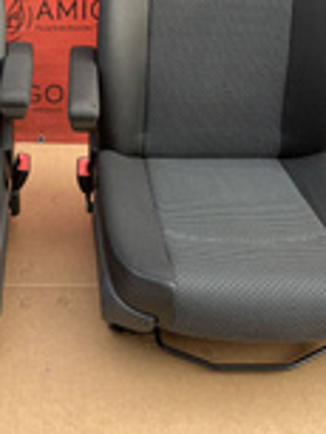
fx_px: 765
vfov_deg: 30.7
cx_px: 51
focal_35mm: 61
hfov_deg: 23.6
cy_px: 71
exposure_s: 1/122
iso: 50
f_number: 1.6
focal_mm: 5.1
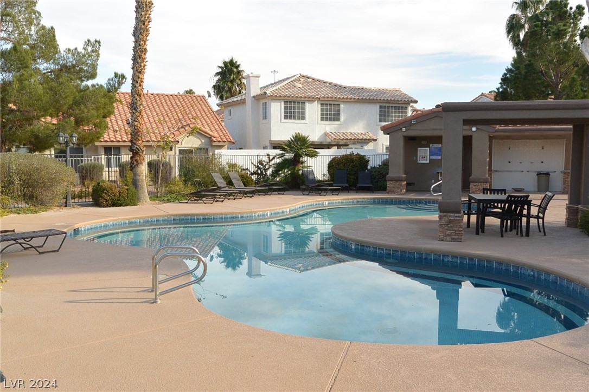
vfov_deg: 37.9
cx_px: 294
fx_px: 573
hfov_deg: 54.4
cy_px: 196
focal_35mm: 35
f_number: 6.3
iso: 160
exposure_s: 1/250
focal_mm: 13
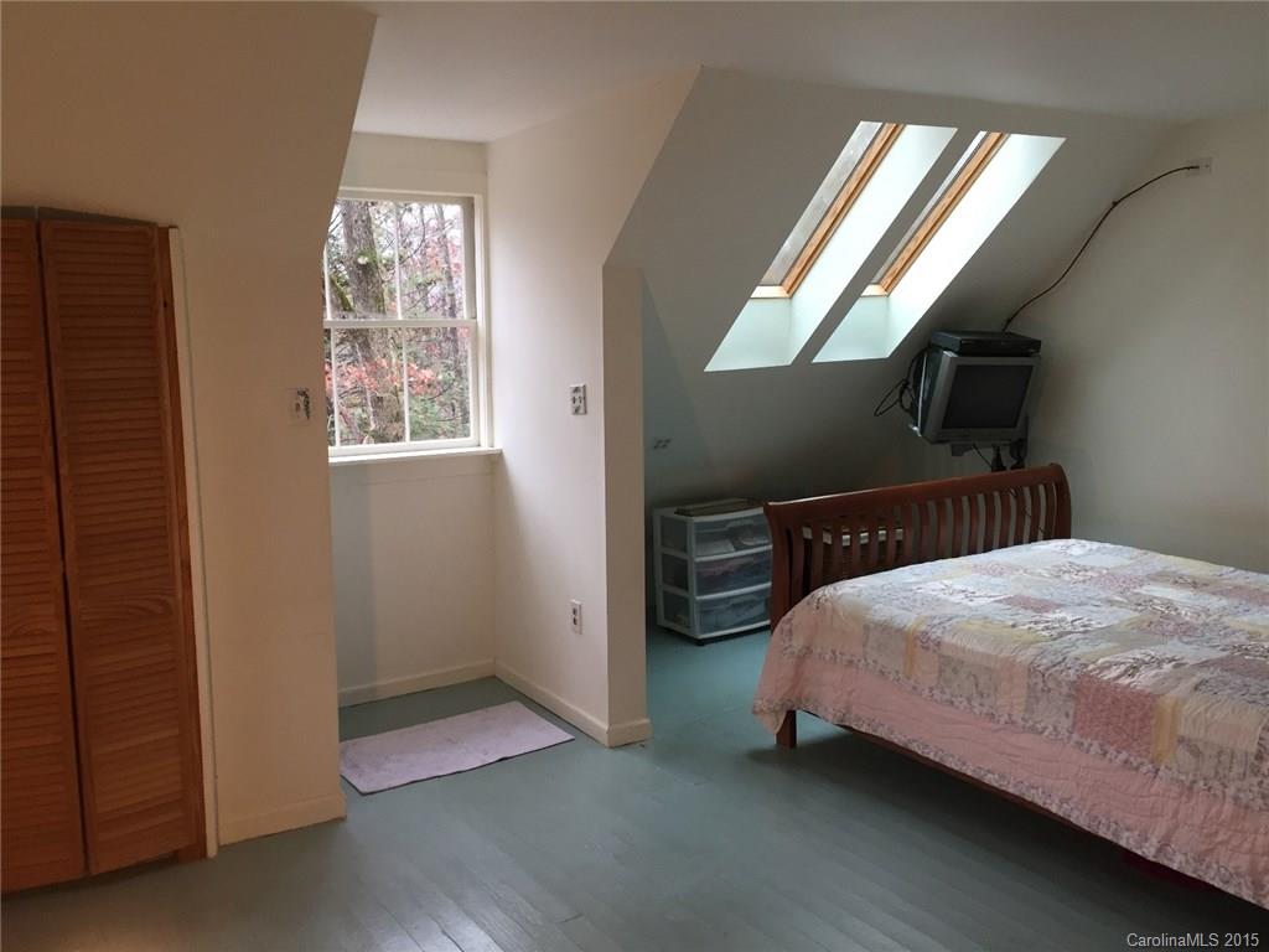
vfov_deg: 48.2
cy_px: 476
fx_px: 1063
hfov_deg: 61.7
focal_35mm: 29
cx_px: 634
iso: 40
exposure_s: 1/30
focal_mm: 4.15
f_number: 2.2
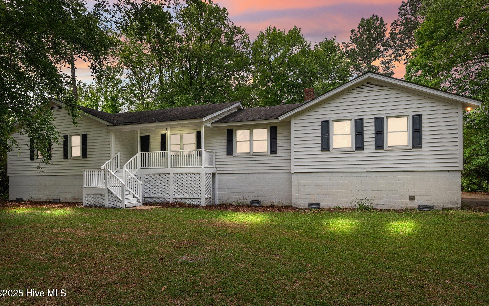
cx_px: 247
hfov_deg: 88.0
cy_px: 140
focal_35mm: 19
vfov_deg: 62.1
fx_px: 253
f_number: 8
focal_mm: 18
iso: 250
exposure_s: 1/320
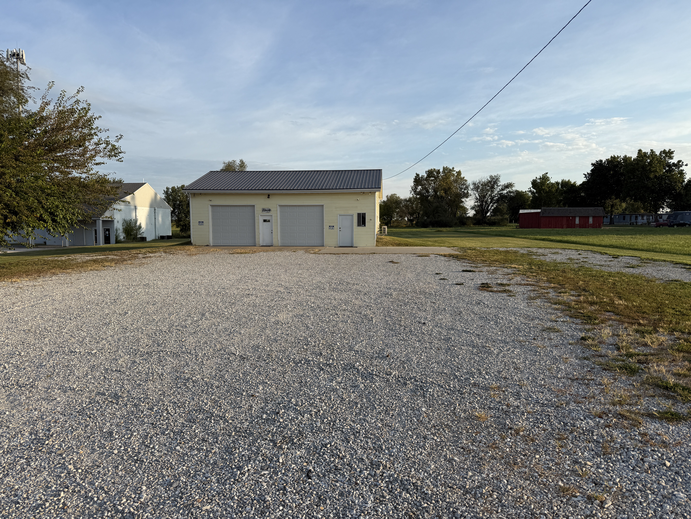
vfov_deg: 56.8
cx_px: 346
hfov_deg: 71.6
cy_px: 260
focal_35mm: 24
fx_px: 479
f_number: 1.78
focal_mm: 6.76
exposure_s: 1/3021
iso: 80
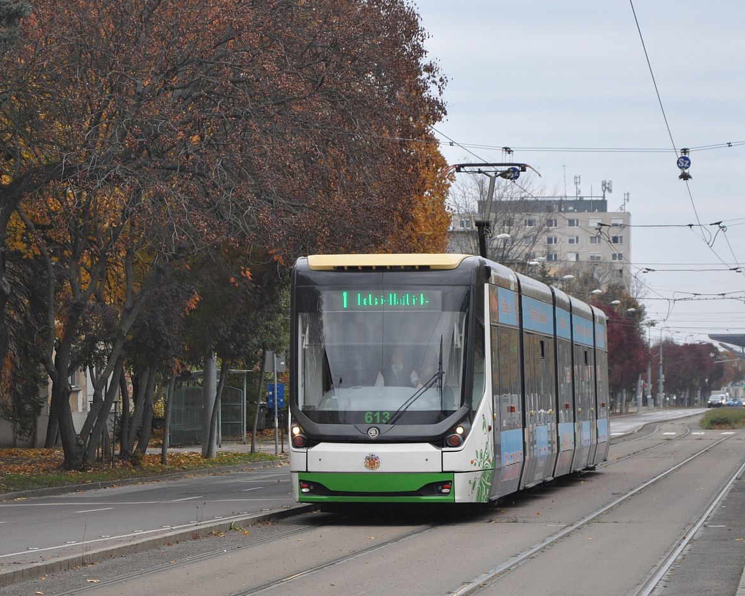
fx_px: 3374
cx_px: 407
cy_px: 299
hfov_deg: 12.6
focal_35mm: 153
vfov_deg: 10.1
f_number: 5.6
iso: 800
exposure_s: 1/640
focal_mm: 90
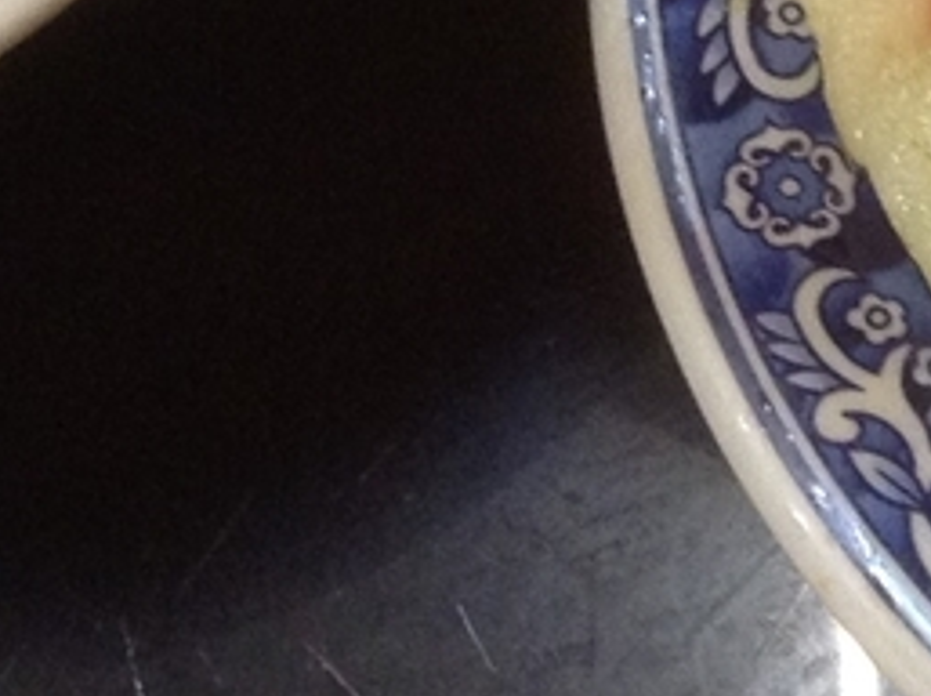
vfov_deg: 9.0
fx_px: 4136
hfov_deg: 12.7
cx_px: 902
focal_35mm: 154
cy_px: -768
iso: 125
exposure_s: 1/24
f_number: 2.4
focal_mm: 3.3
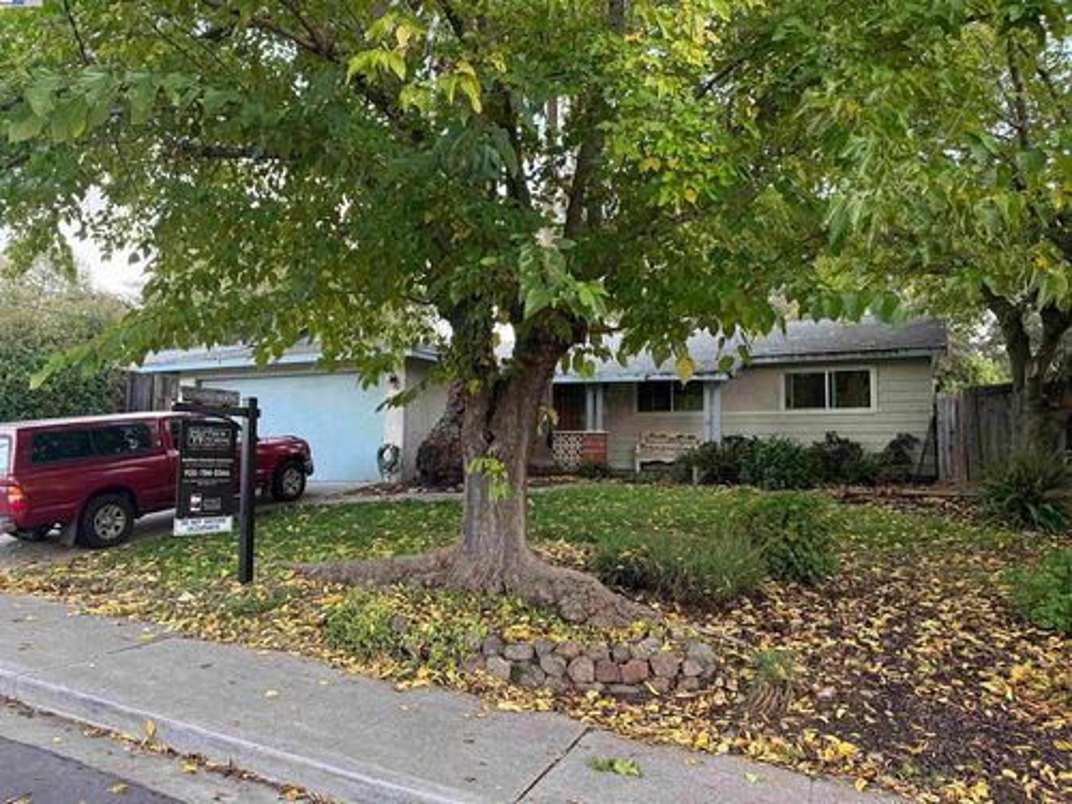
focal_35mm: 24
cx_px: 536
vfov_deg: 56.8
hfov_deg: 71.6
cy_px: 402
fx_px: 743
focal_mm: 6.76
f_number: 1.78
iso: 250
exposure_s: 1/60
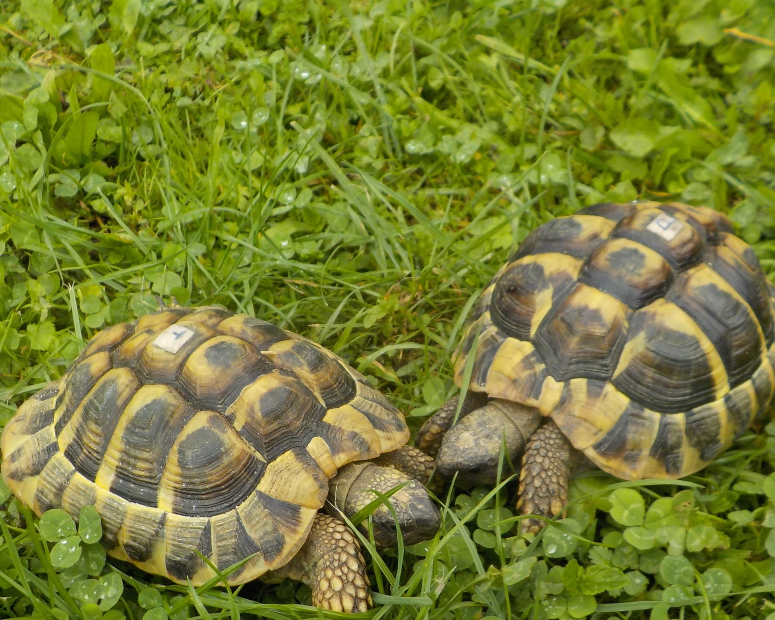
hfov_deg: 43.8
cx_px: 376
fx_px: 963
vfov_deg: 35.3
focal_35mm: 42
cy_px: 416
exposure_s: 1/320
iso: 125
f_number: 3.3
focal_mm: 4.1
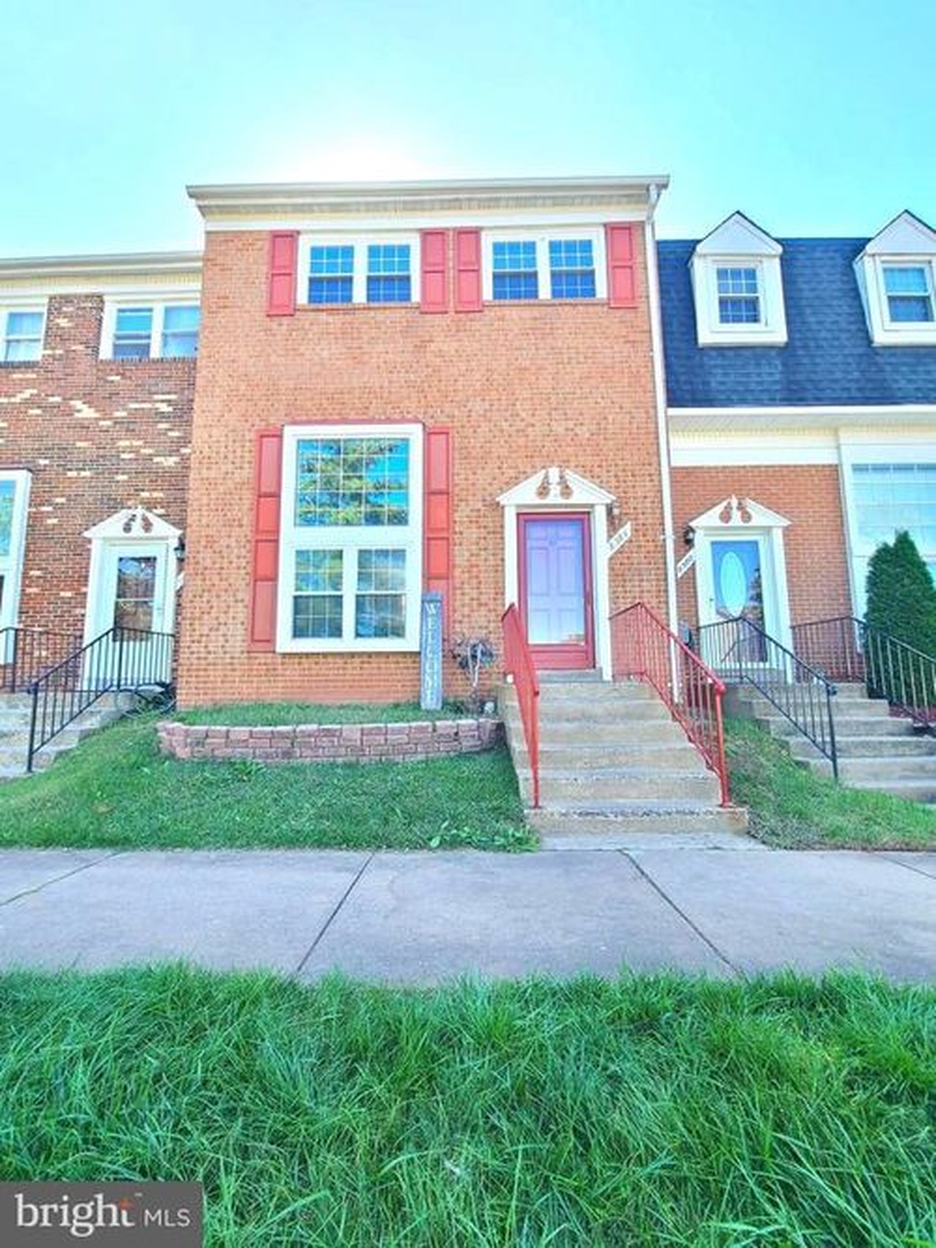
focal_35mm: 13
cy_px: 624
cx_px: 468
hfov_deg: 89.9
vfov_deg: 106.2
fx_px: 469
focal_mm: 2.2
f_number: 2.2
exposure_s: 1/120
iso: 80
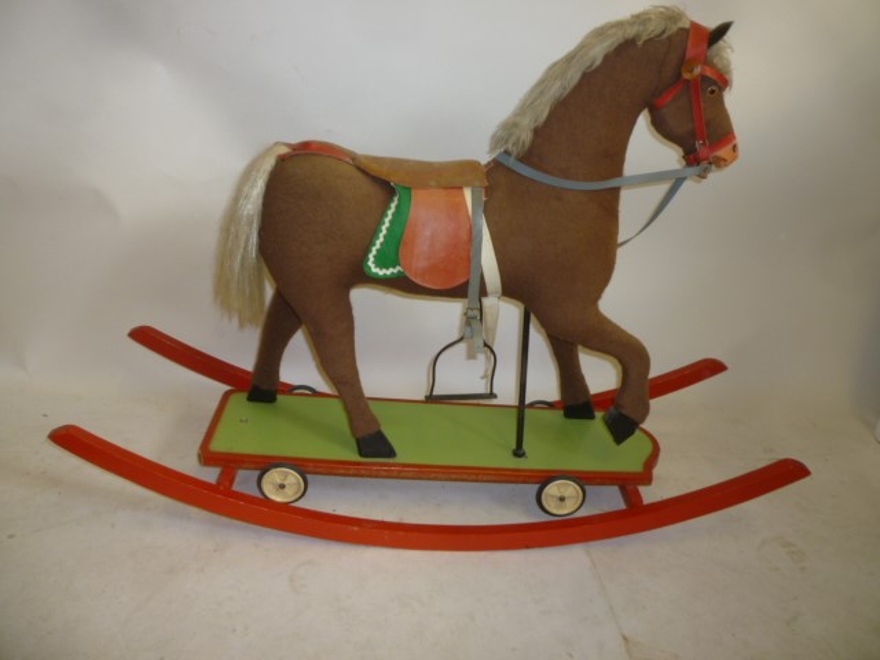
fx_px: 737
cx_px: 440
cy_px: 330
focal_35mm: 29
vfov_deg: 48.2
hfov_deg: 61.7
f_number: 3.3
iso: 100
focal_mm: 5.2
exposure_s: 1/30
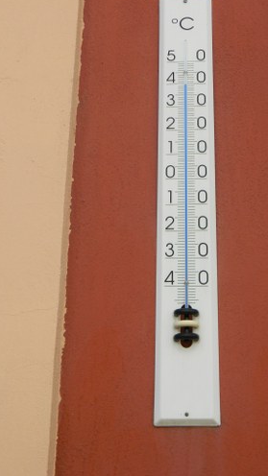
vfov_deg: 38.3
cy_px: 189
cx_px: 177
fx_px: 682
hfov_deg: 22.1
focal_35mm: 54
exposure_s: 1/400
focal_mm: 7.3
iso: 80
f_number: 3.5
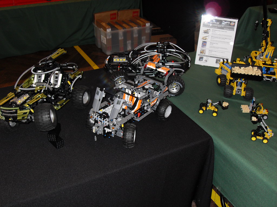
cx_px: 138
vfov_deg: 38.7
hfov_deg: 50.1
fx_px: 296
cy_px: 104
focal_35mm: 37
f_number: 2.8
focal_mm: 6.3
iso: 100
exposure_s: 1/45
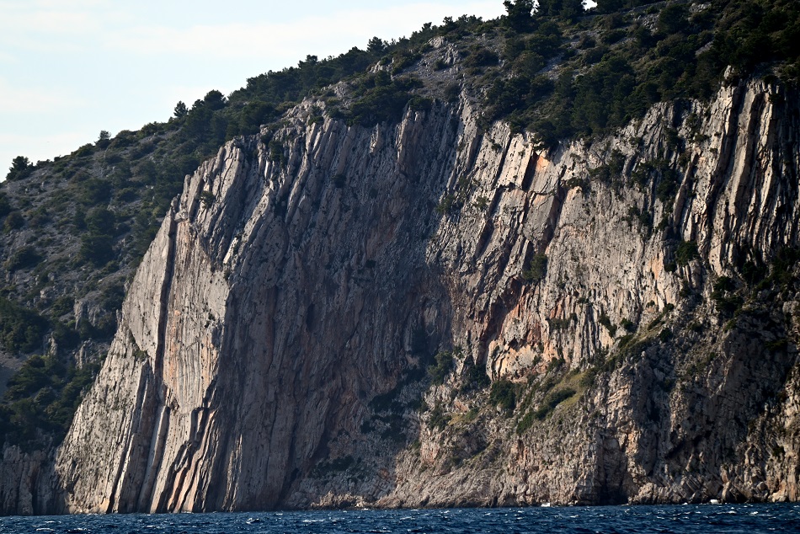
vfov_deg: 4.6
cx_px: 400
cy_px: 267
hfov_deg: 6.9
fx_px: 6668
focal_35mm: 300
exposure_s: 1/1000
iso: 200
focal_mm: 300
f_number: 5.6
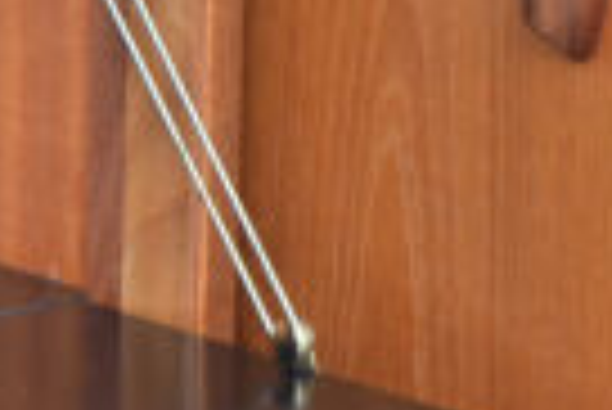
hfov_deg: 5.4
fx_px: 6416
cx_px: -324
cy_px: -27
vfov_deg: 3.7
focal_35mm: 377
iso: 320
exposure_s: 1/125
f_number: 5.6
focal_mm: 38
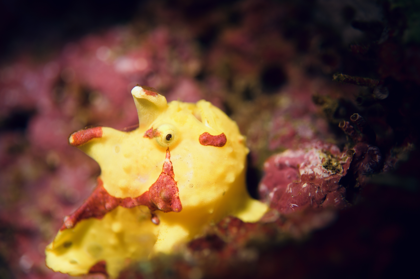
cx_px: 210
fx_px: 700
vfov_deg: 22.6
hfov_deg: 33.4
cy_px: 140
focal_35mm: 60
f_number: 3.3
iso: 200
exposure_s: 1/1250
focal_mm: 60
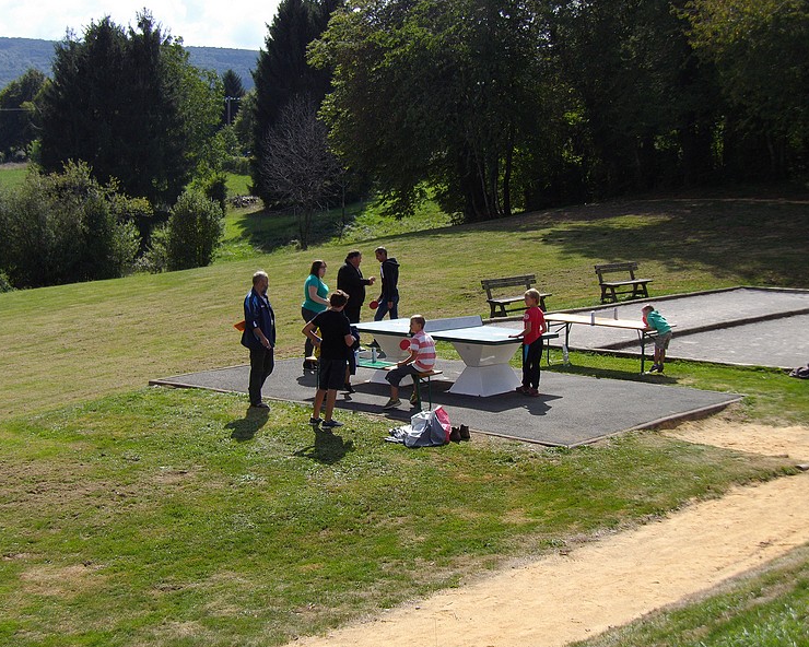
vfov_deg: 26.7
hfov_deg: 33.0
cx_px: 394
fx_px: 1365
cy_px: 327
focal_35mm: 57
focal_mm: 9.6
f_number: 3.6
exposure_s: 1/800
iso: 100
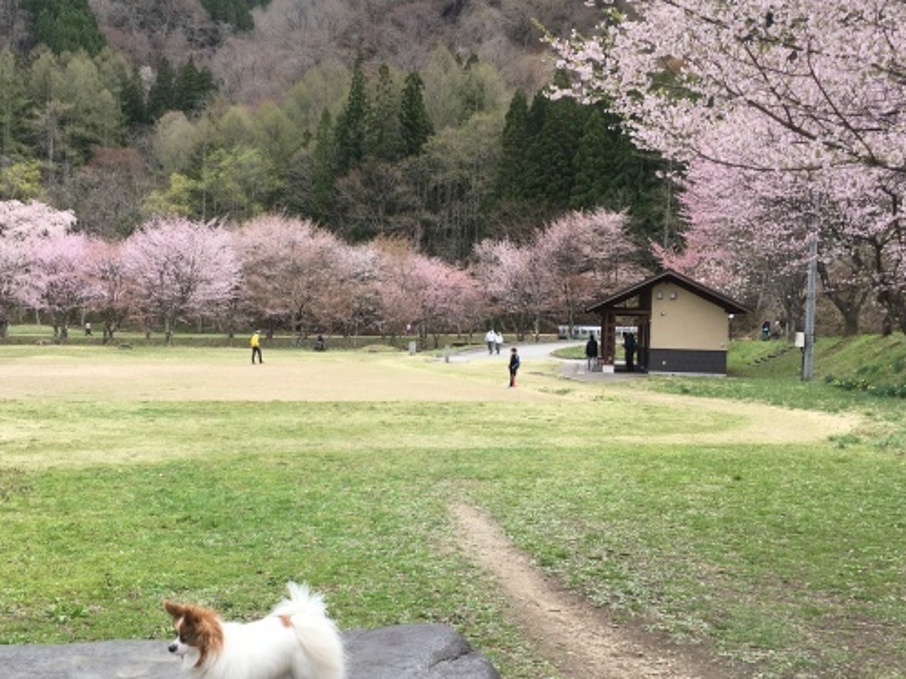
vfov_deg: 38.6
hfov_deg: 49.8
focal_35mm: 37
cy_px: 351
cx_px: 353
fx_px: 968
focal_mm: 4.15
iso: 25
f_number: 2.2
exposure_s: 1/680
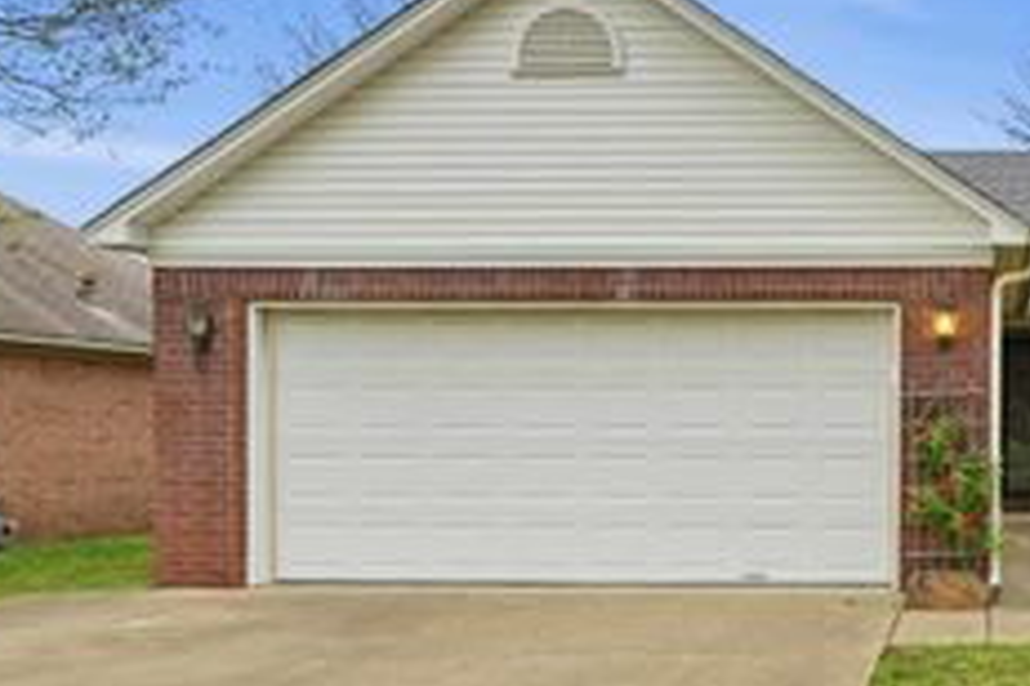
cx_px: 976
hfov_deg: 43.9
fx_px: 1116
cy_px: 399
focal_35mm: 39
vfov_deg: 34.1
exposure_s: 1/640
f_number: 9
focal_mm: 12
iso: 320
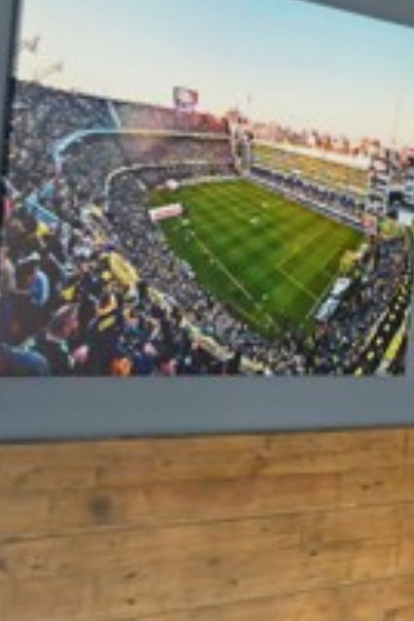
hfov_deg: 14.4
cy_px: 301
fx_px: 1483
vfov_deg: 23.6
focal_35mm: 86
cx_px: 695
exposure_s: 1/60
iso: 2200
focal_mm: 18
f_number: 3.5
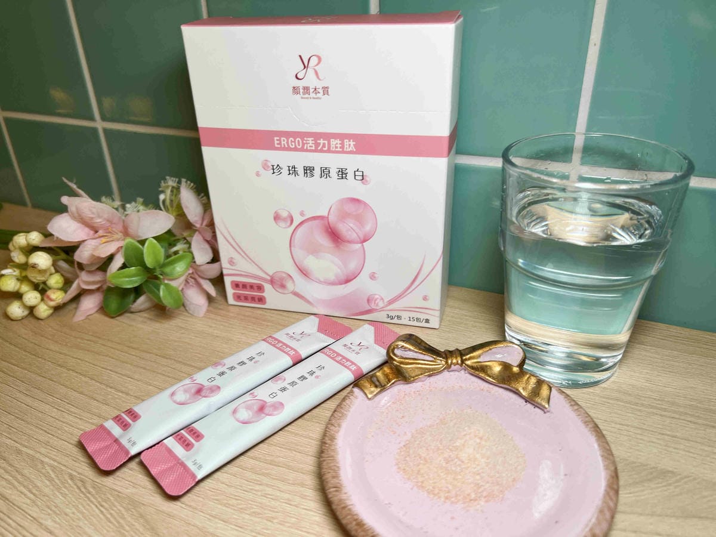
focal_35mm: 26
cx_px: 358
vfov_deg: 53.1
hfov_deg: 67.3
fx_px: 538
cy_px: 268
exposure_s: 1/124
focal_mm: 5.7
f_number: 1.5
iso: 32
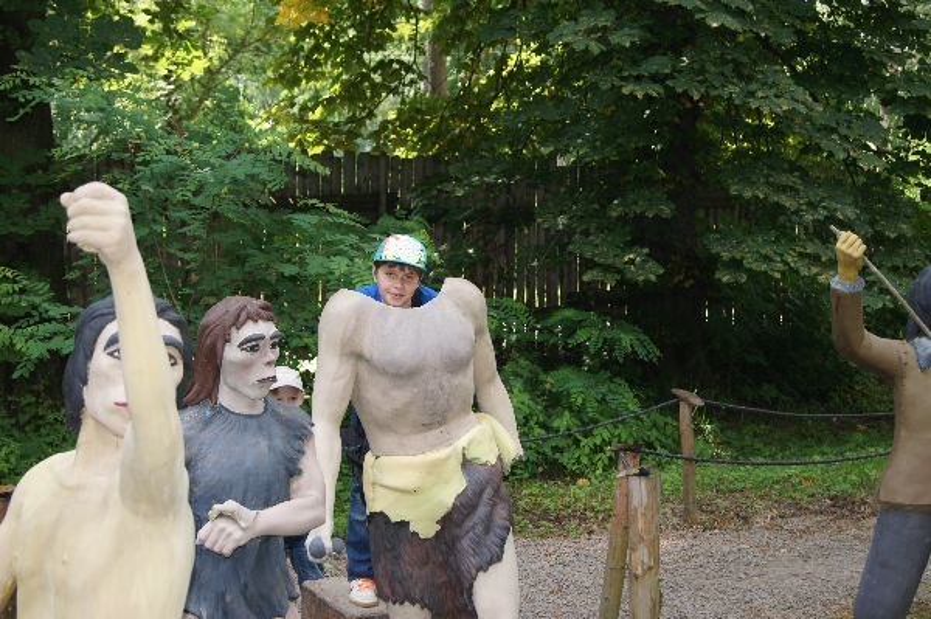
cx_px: 466
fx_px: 1357
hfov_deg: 37.9
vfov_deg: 25.7
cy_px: 310
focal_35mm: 52
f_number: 5
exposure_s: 1/160
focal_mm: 35
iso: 200
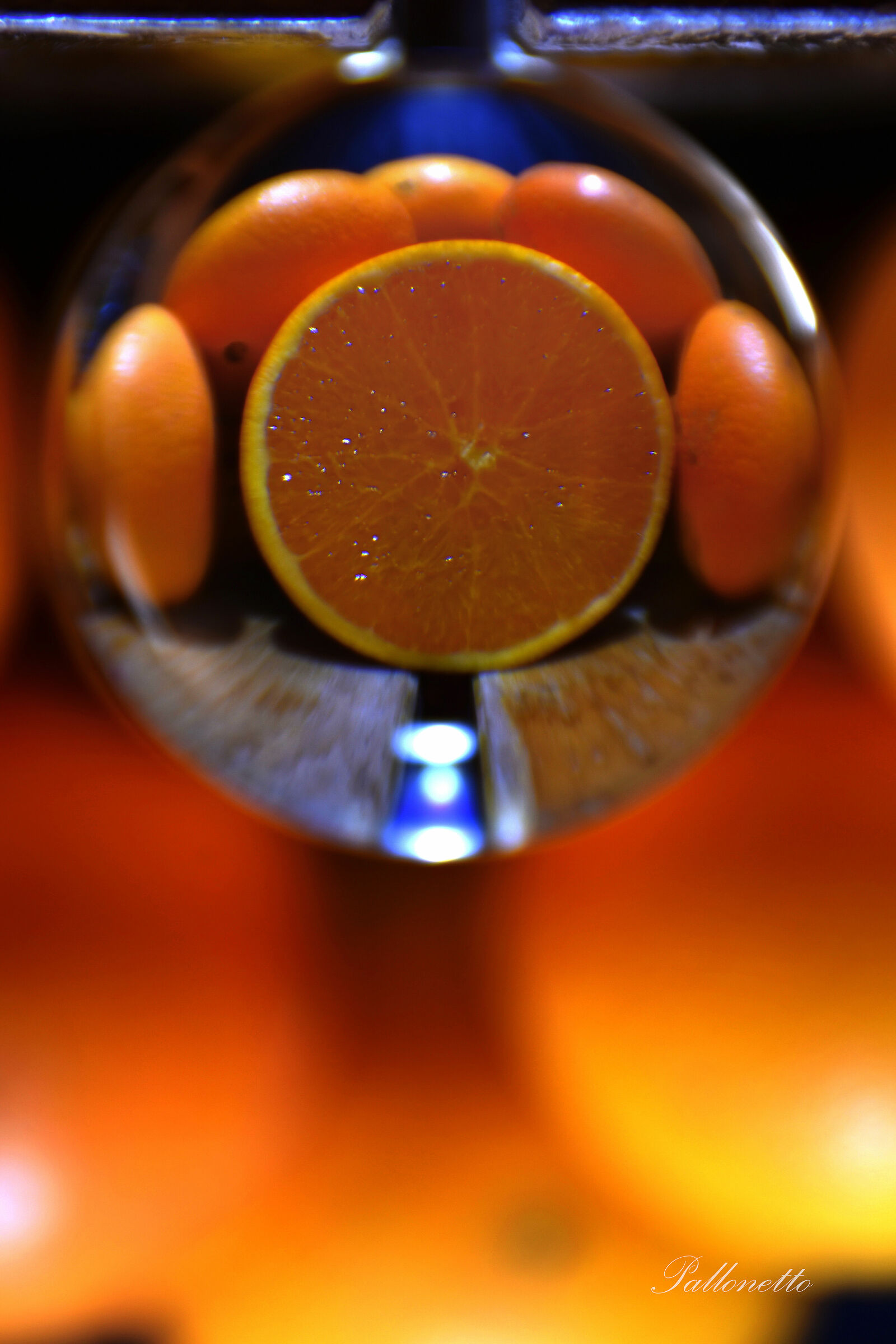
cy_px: 672
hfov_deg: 4.6
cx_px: 448
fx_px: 11199
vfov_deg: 6.9
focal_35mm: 300
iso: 100
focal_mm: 200
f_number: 6.3
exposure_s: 2
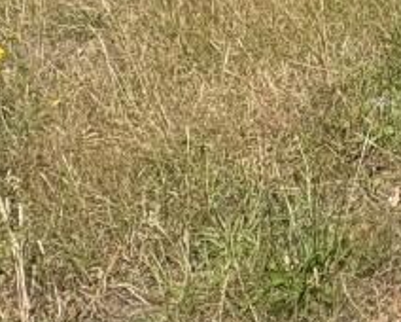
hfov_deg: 21.7
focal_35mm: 66
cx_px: 664
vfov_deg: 18.8
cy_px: -229
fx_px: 784
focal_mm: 2.22
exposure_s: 1/2146
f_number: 2.2
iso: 50
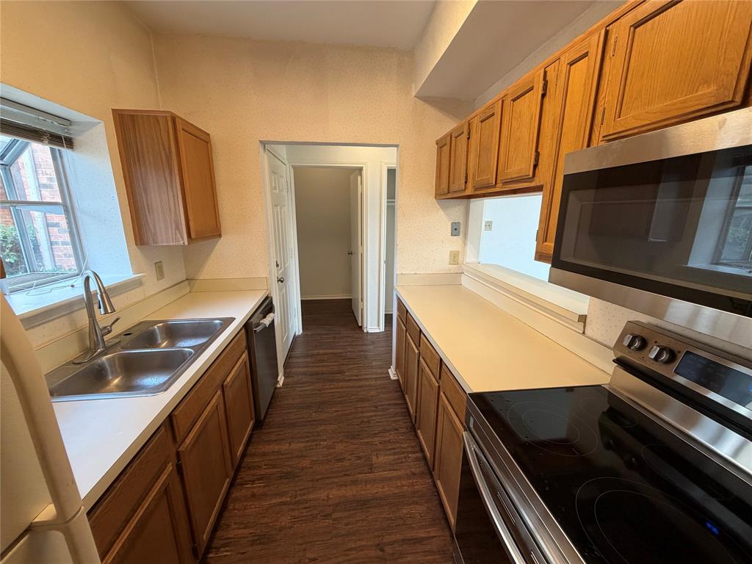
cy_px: 282
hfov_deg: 102.1
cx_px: 376
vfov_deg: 85.7
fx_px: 304
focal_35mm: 14
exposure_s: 1/120
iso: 250
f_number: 2.2
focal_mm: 2.22
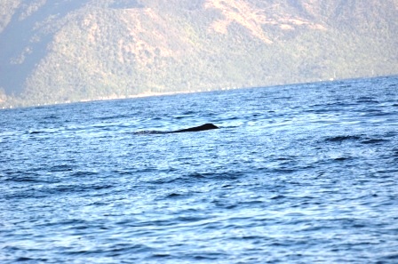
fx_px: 4966
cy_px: 132
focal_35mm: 450
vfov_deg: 3.0
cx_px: 199
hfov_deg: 4.6
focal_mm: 300
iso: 400
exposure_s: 1/1600
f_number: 5.6
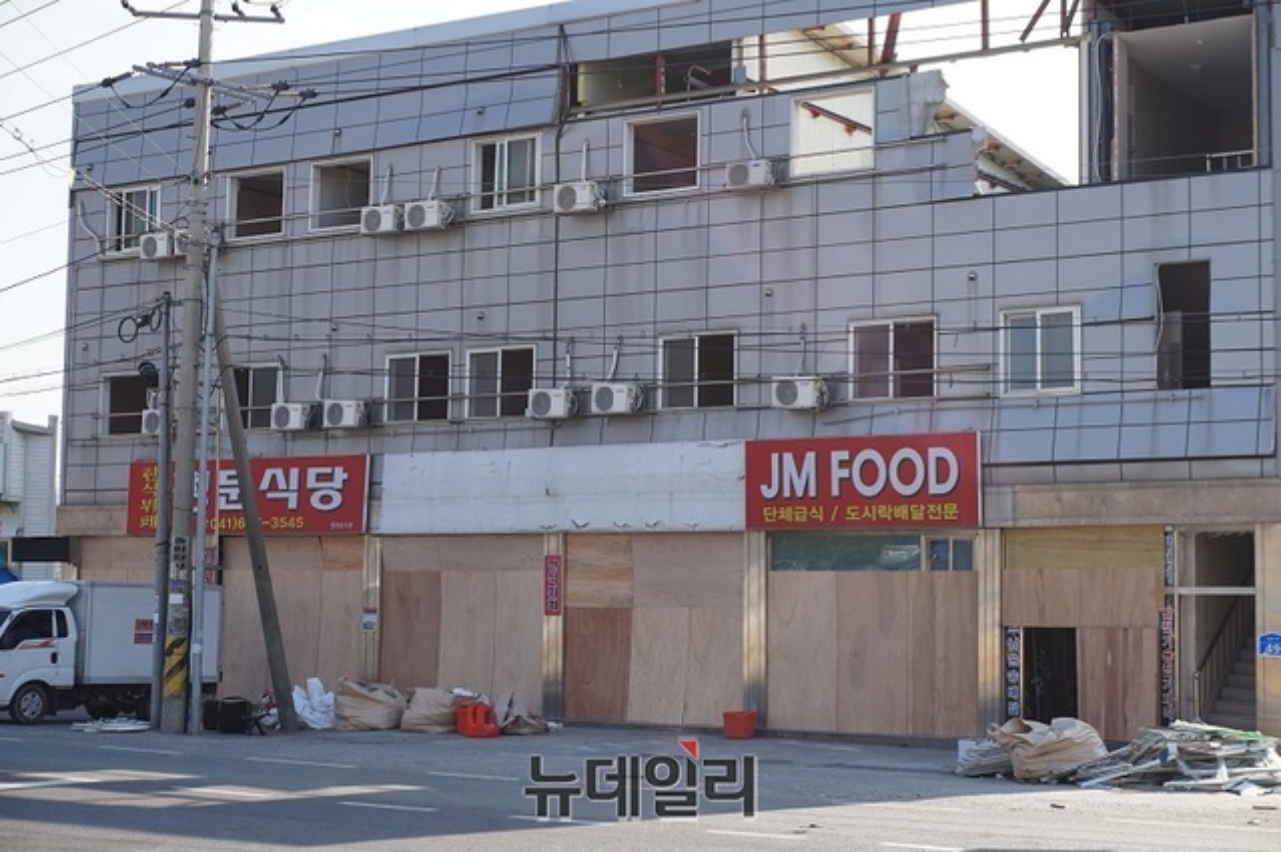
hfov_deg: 33.4
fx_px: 2133
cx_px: 640
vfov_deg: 22.6
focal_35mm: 60
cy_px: 426
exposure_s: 1/100
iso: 100
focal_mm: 40
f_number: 10
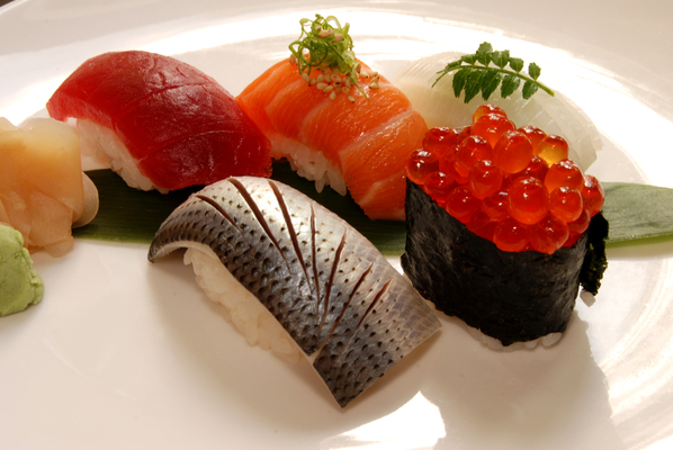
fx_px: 1263
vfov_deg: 20.2
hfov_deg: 29.8
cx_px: 336
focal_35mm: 68
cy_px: 225
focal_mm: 45
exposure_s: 1/2
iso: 160
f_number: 20
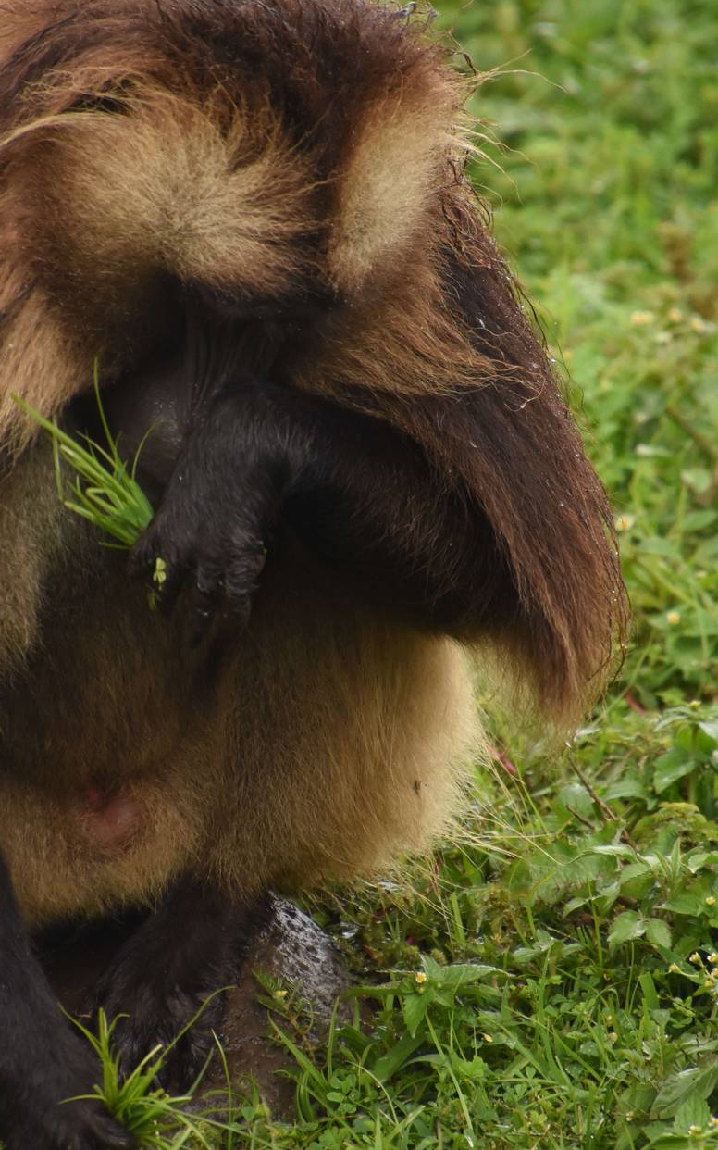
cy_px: 559
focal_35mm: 591
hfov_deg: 2.2
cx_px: 294
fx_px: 18508
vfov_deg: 3.6
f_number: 6.3
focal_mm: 300
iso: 1250
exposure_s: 1/800
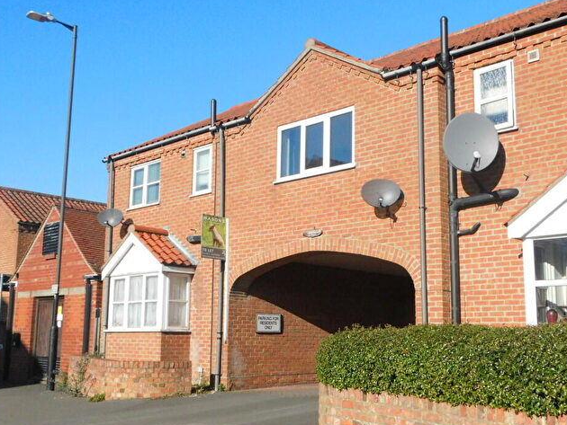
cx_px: 305
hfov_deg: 46.7
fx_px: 655
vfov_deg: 36.0
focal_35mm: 40
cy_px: 227
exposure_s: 1/1500
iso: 800
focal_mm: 6.3
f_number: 7
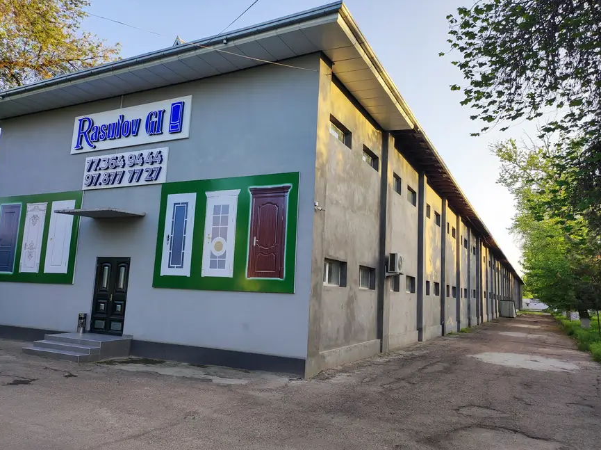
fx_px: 451
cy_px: 222
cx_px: 307
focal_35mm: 26
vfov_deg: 53.0
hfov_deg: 67.3
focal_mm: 4.7
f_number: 1.79
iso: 50
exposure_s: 1/172
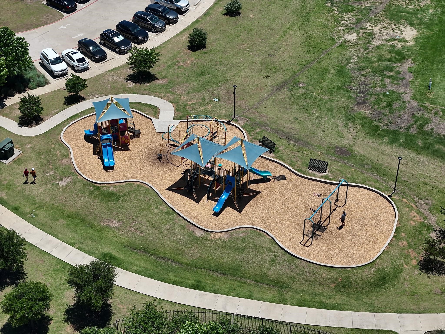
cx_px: 222
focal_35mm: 70
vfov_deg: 21.0
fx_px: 900
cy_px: 167
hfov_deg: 27.8
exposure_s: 1/1600
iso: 100
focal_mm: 19.35
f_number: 2.8
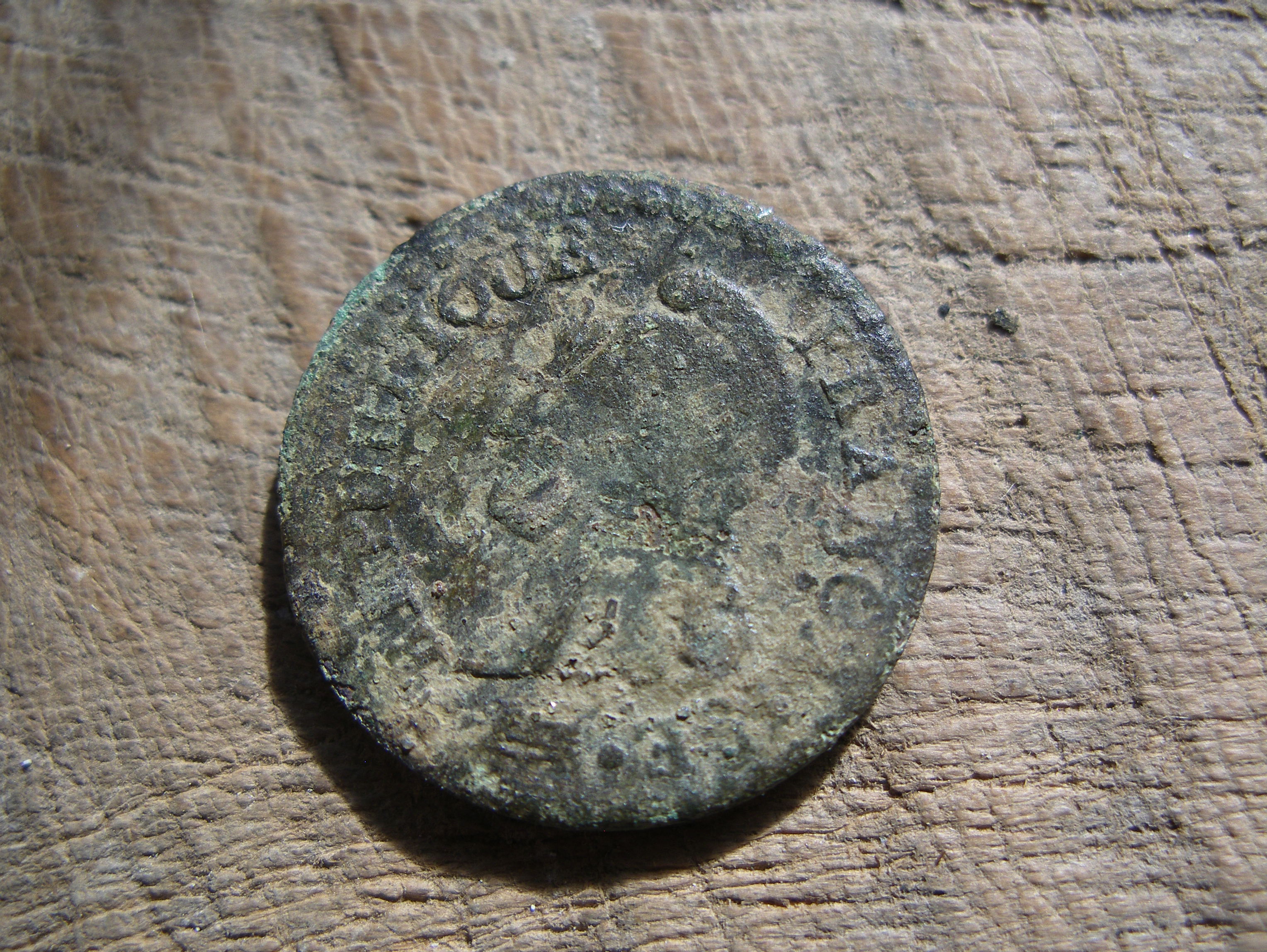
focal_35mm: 37
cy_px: 476
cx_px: 634
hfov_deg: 50.1
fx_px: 1355
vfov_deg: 38.7
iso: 80
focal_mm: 7.8
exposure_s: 1/160
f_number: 3.2
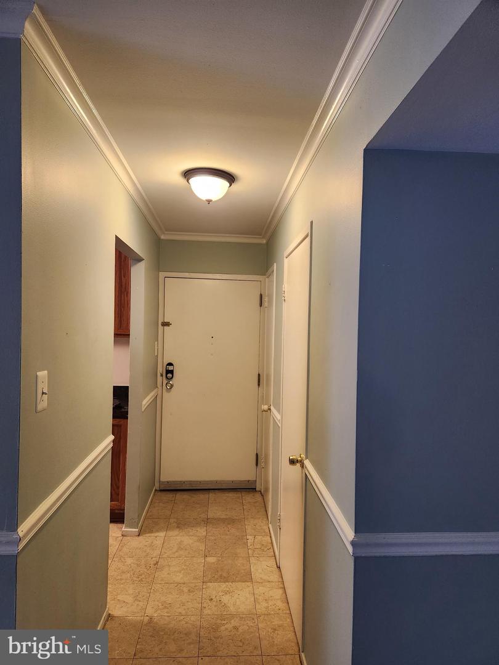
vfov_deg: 73.9
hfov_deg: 58.9
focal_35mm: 23
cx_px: 250
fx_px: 442
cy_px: 332
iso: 500
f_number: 1.8
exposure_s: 1/120
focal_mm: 5.4
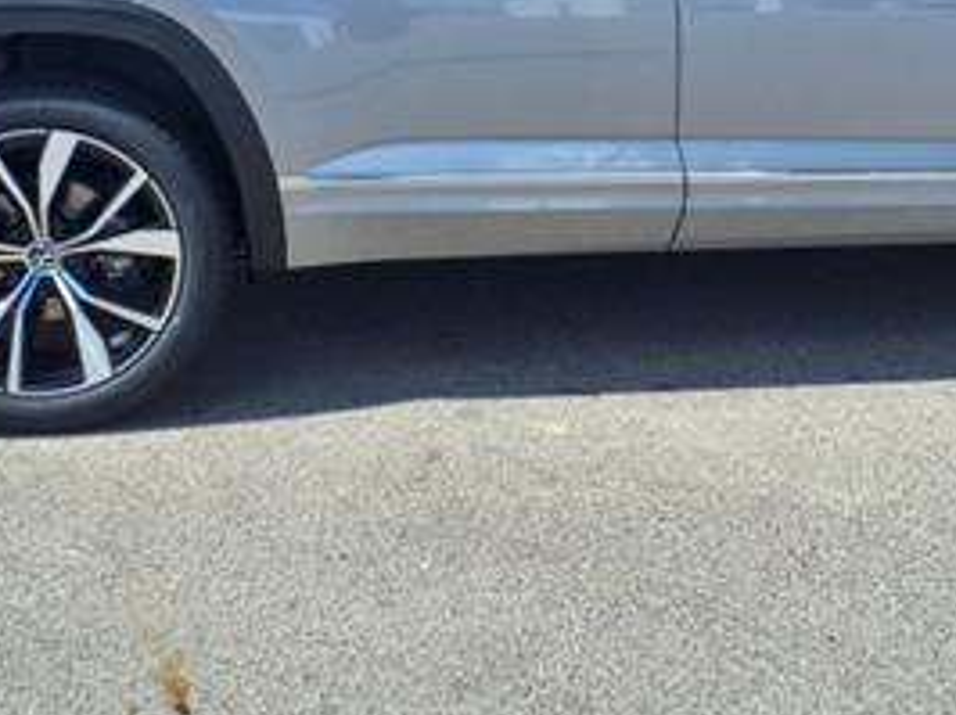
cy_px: -4
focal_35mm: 65
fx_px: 1794
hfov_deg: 29.8
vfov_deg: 21.7
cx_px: 525
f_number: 1.9
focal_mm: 3.58
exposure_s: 1/2000
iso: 40
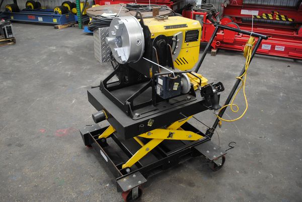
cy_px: 101
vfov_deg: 43.7
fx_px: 252
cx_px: 151
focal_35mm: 30
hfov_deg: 61.9
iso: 220
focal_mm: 20
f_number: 3.8
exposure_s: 1/30
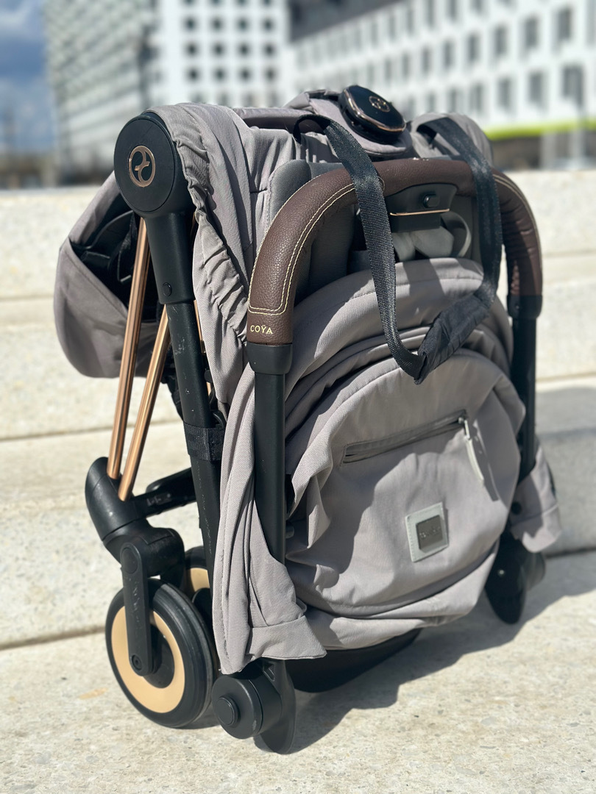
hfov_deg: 30.3
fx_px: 1102
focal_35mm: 48
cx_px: 298
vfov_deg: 39.7
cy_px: 397
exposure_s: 1/7092
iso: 100
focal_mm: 6.86
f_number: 1.78
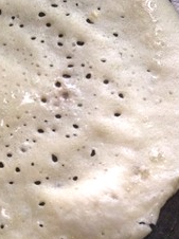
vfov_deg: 26.7
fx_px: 504
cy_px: 112
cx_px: -2
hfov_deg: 19.5
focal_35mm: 73
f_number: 2.4
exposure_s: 1/24
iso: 250
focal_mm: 3.3
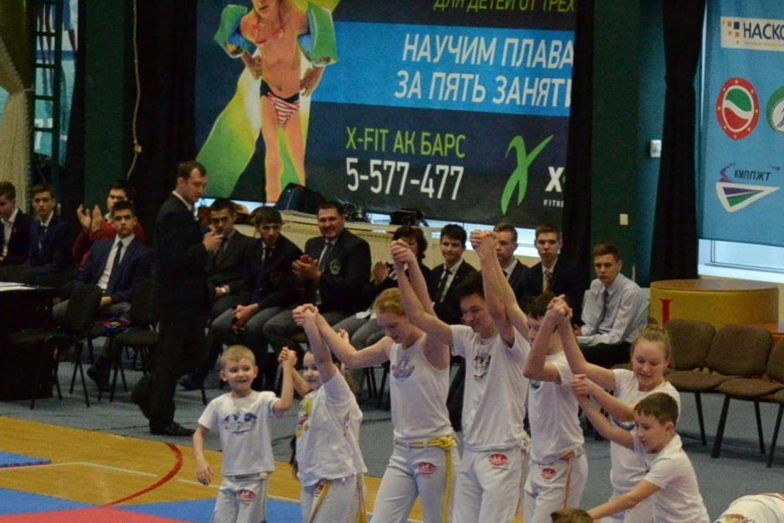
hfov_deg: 9.0
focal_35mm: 228
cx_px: 756
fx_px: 4966
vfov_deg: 6.0
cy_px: 488
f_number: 4.5
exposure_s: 1/320
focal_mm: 62
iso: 3200
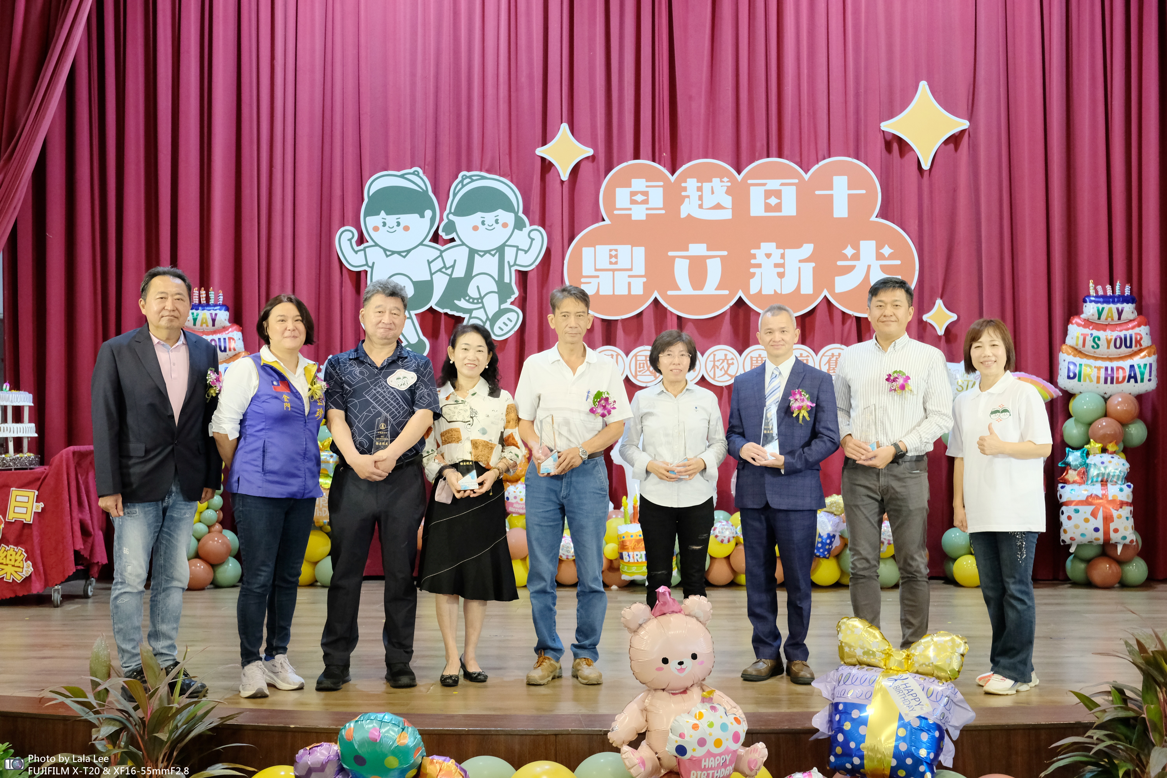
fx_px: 1134
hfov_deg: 54.4
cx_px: 584
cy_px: 389
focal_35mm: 35
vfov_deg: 37.9
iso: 2500
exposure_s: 1/60
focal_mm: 23.4
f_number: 4
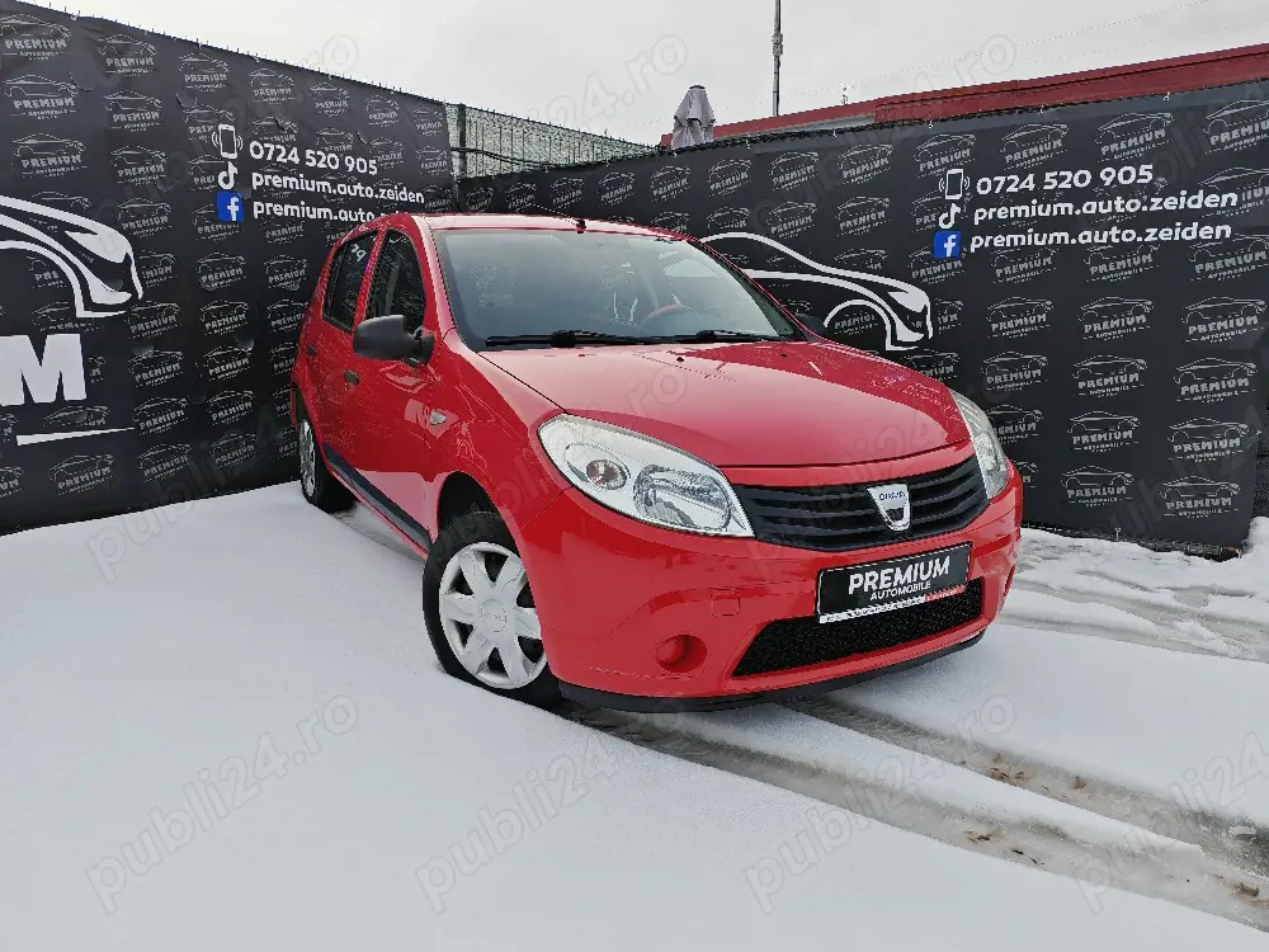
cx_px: 634
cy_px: 476
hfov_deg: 71.6
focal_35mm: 24
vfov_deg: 56.8
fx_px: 880
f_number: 1.9
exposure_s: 1/833
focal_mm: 6.12
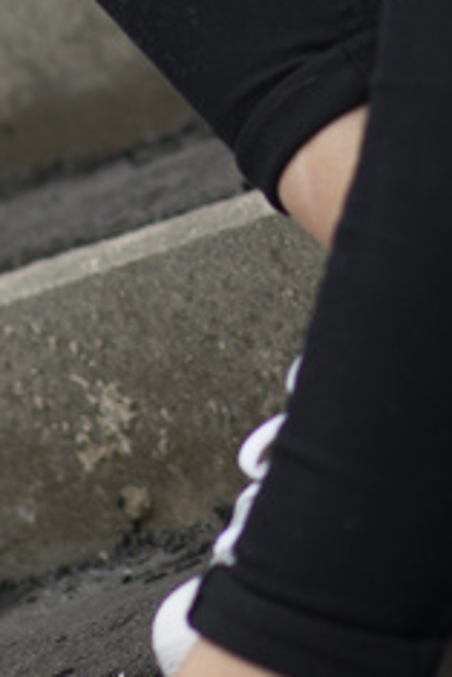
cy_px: -516
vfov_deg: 4.0
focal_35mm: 506
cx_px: 399
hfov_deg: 2.7
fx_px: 9515
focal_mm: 85
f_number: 2.8
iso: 100
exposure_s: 1/250
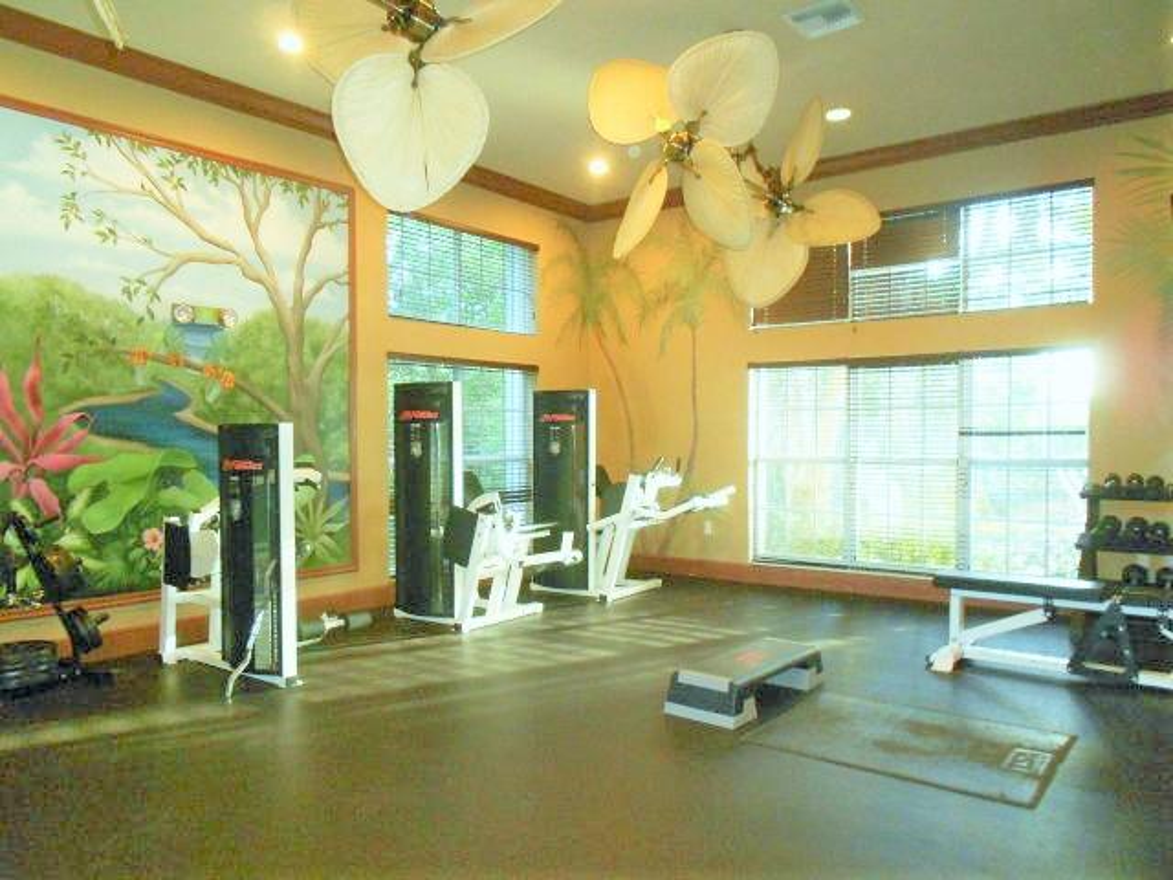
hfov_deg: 67.3
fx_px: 881
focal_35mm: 26
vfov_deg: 53.1
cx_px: 586
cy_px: 440
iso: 500
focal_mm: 4.6
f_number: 3.2
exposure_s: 1/25
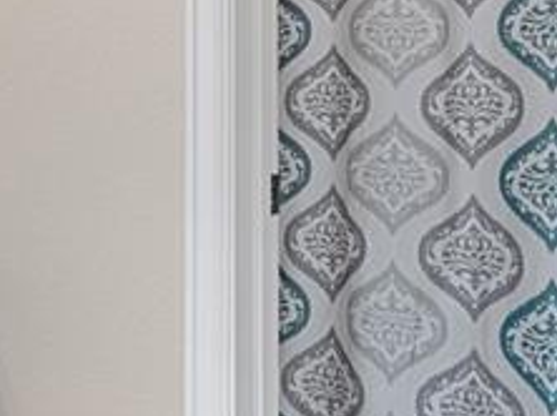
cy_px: 43
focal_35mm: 71
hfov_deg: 21.4
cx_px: -349
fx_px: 1141
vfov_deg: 20.3
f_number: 5.6
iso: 320
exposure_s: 1/25
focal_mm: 16
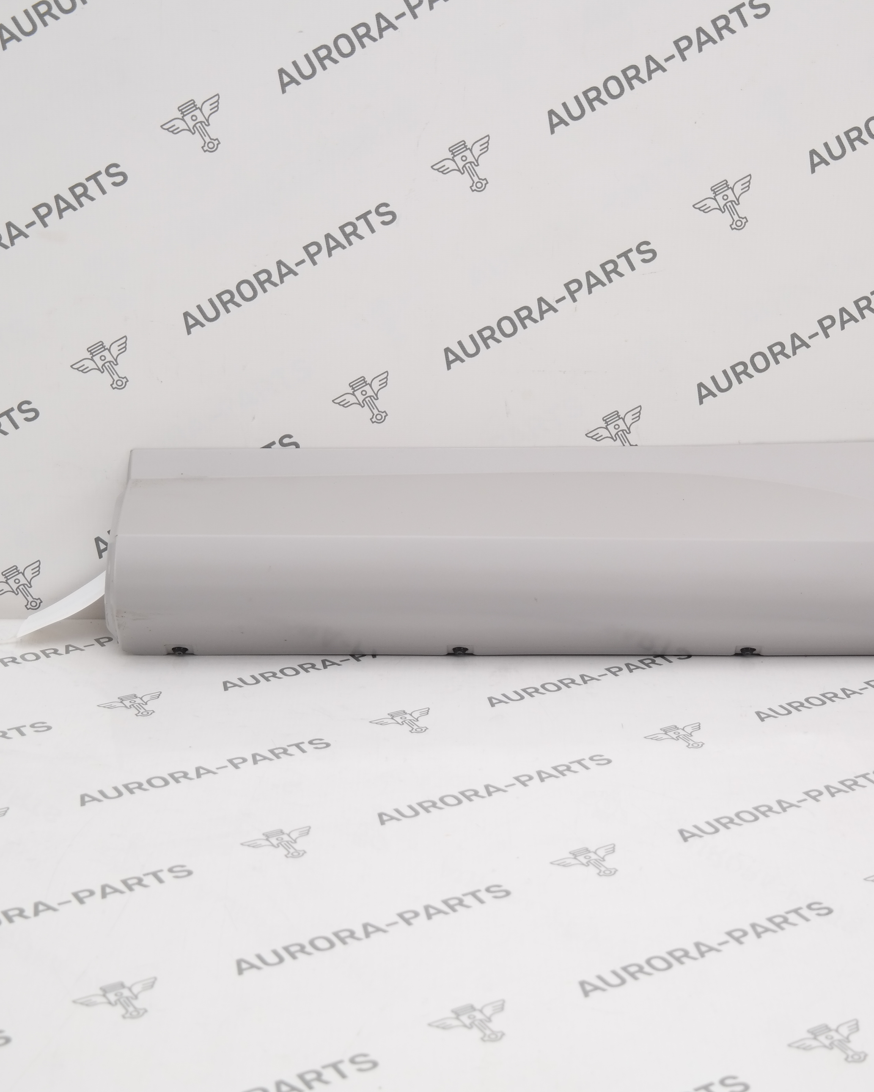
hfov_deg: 23.3
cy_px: 544
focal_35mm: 65
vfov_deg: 29.1
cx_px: 614
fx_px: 2101
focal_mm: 30
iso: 100
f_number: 4.5
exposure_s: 1/100
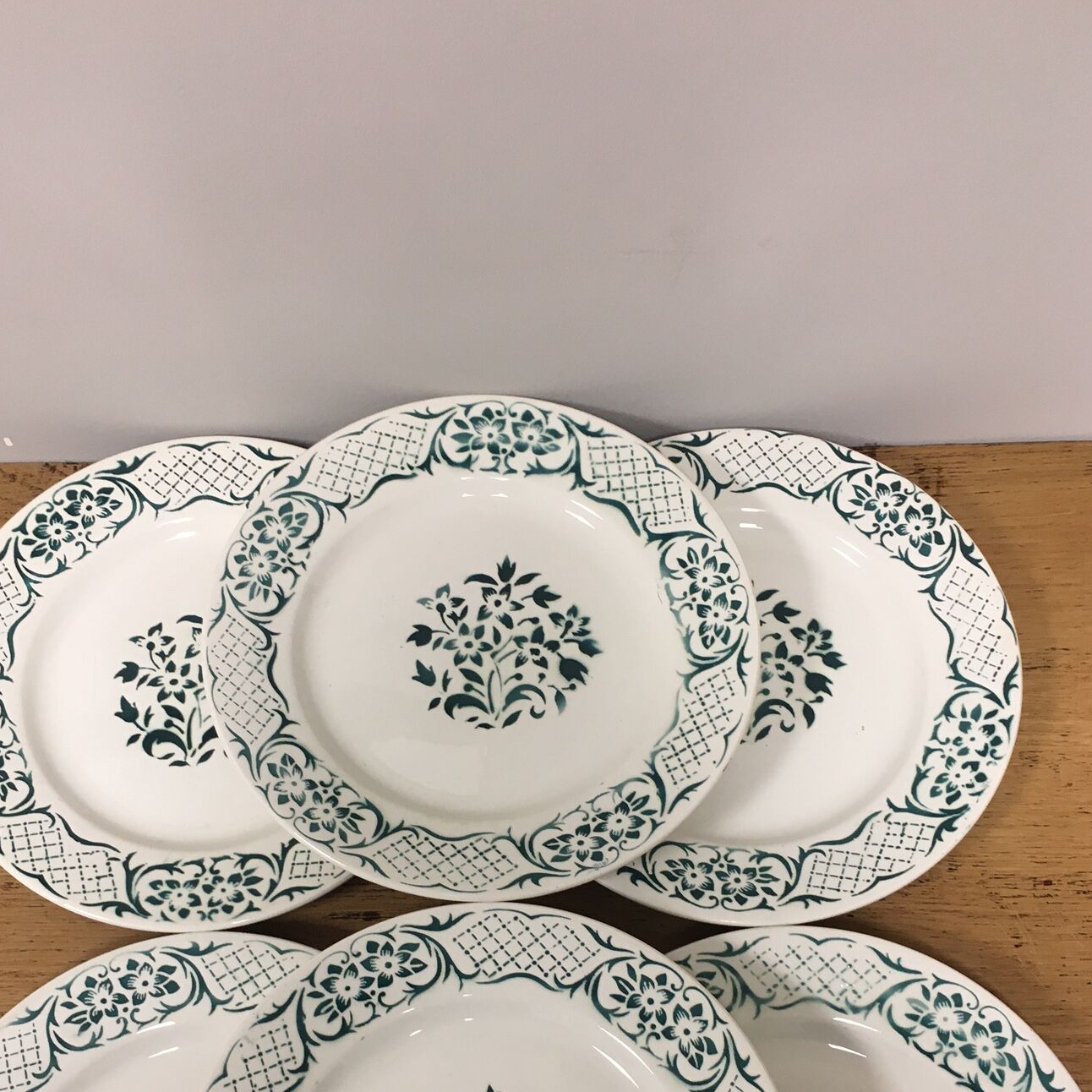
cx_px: 497
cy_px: 835
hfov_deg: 41.8
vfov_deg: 40.5
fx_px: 1428
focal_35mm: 40
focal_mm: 4.15
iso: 80
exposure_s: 1/33
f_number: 2.2
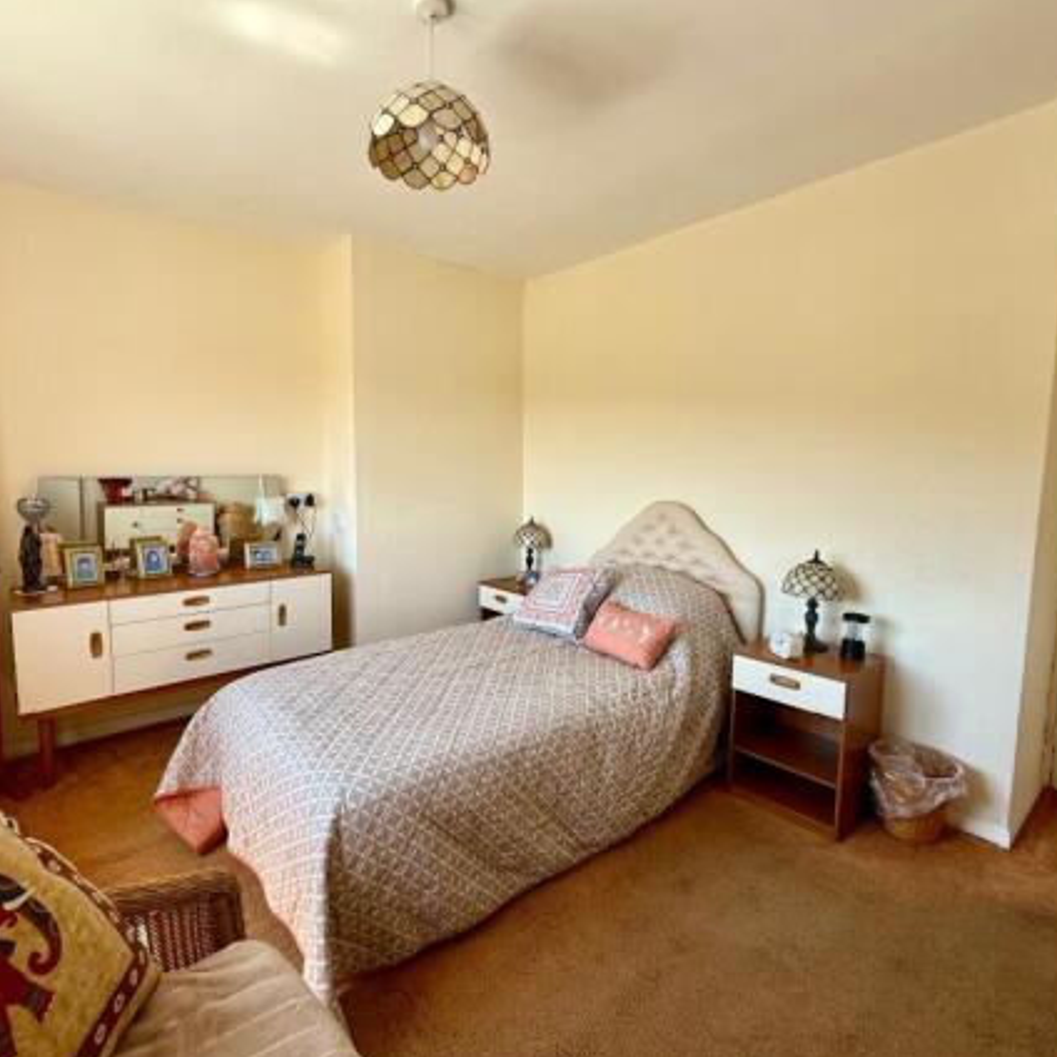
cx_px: 465
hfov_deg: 83.6
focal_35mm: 17
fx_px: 587
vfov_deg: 84.0
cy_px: 520
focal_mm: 2.22
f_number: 2.2
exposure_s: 1/99
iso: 50
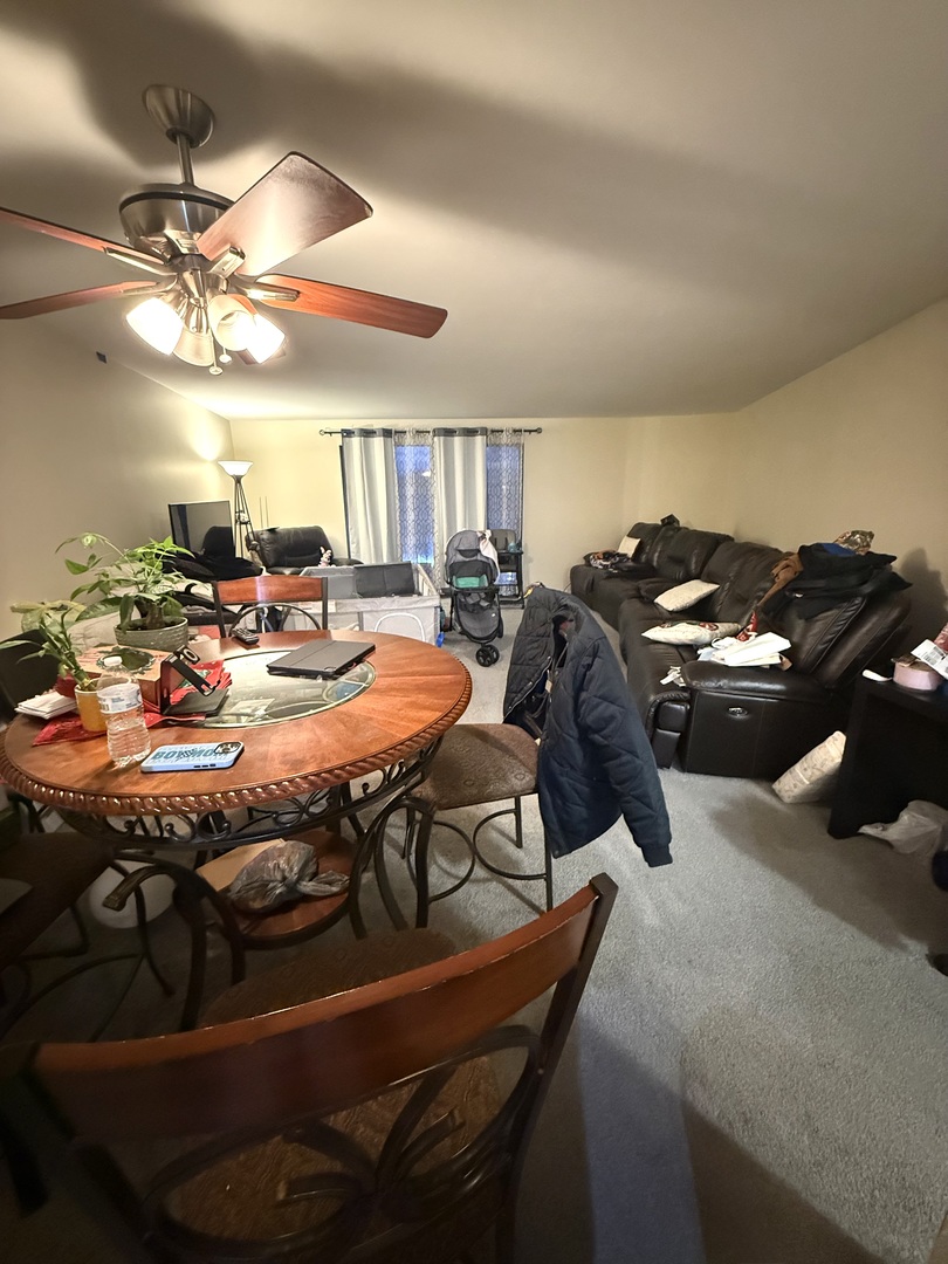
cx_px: 474
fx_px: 511
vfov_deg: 102.1
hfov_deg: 85.7
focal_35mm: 14
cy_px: 632
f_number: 2.2
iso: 1250
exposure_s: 1/40
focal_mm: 2.22
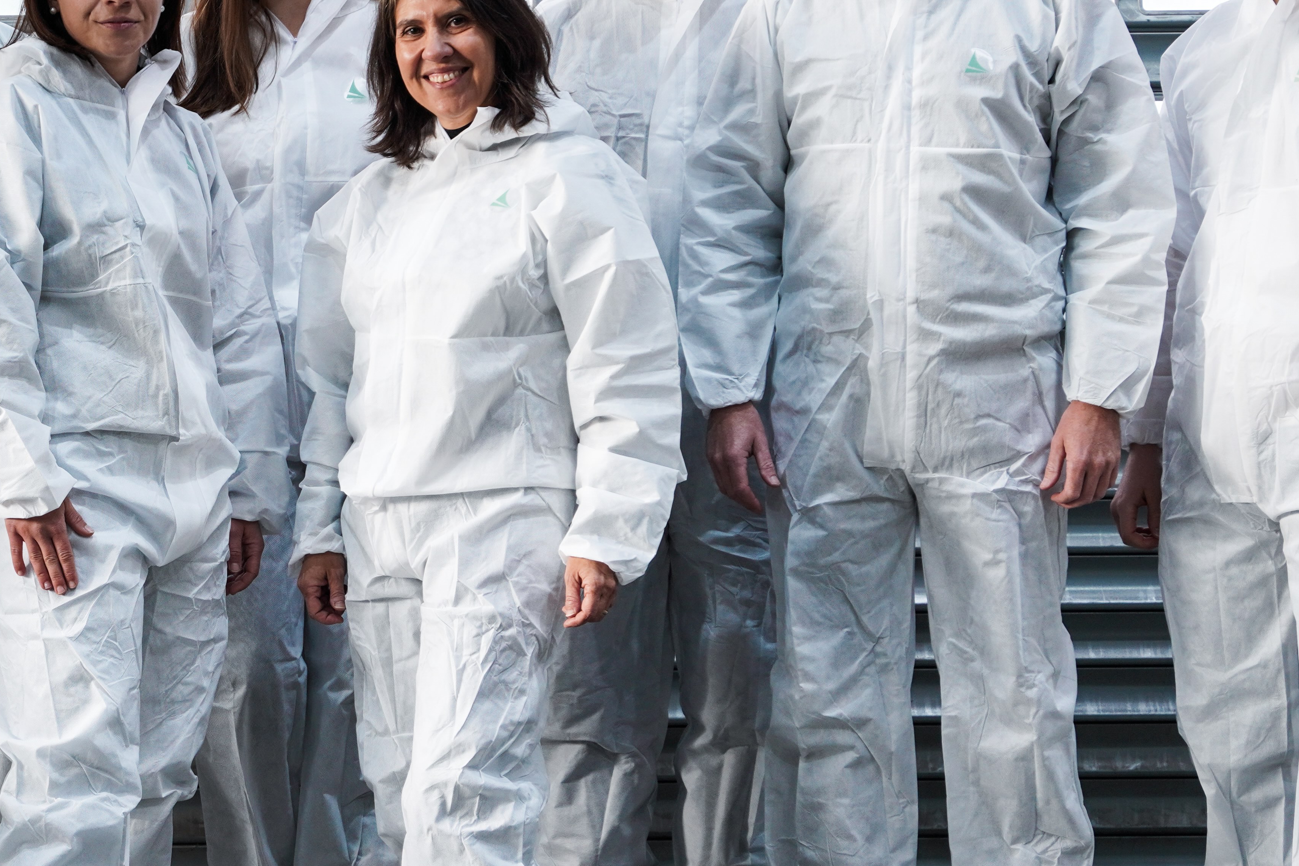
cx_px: 416
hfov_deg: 22.1
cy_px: 388
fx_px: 3315
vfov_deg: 14.9
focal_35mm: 92
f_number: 4
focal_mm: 35
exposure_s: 1/60
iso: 160
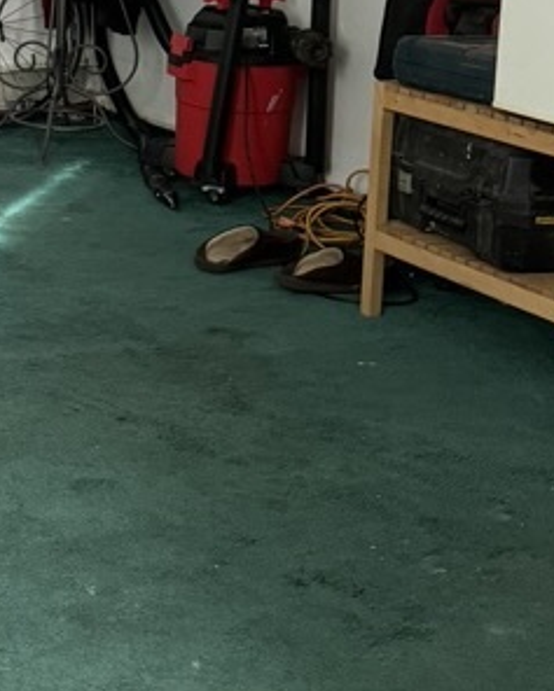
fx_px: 1659
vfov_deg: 22.8
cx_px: -273
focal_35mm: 81
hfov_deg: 17.1
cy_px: 26
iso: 400
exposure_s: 1/60
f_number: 1.78
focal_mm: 6.76
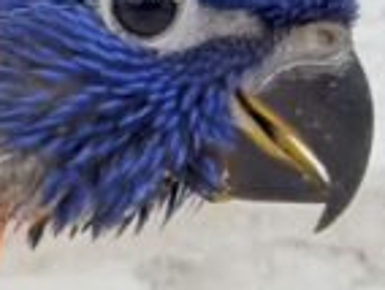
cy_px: -14
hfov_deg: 8.0
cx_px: -399
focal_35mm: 234
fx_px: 2607
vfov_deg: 6.3
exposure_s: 1/100
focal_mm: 5.96
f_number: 1.6
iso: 125
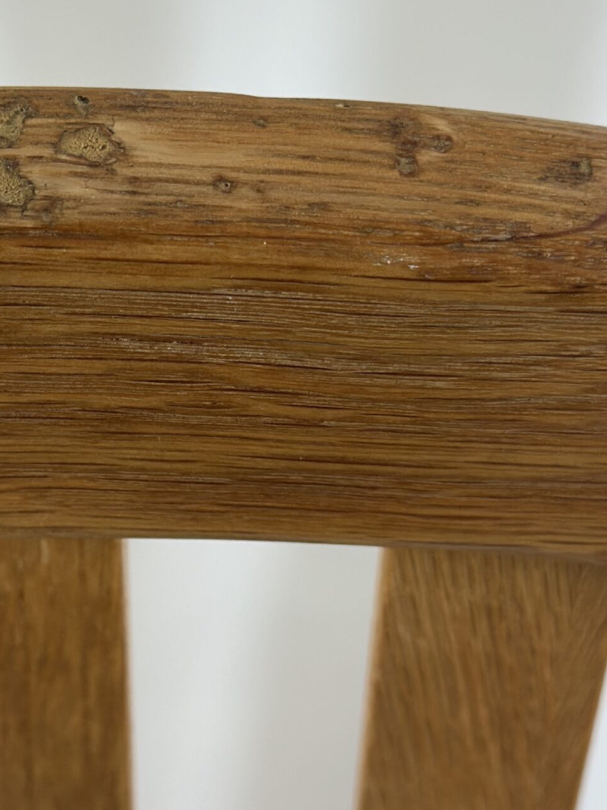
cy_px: 380
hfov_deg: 15.3
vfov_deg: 20.4
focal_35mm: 96
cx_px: 105
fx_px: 2245
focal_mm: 6.86
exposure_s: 1/100
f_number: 1.78
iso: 100
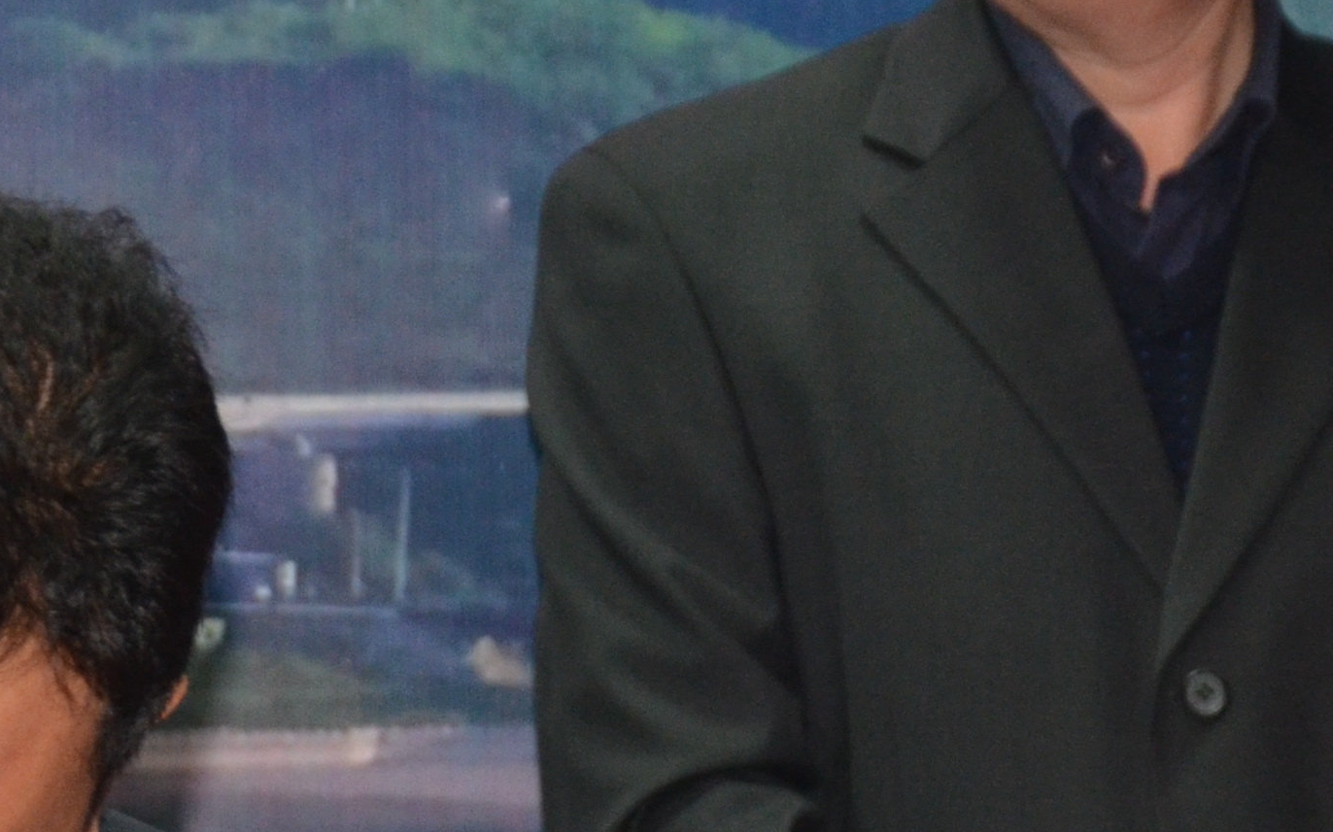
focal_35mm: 285
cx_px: 750
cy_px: 1206
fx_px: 10352
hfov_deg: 7.4
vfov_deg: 4.6
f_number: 5
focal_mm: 52
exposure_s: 1/60
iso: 800
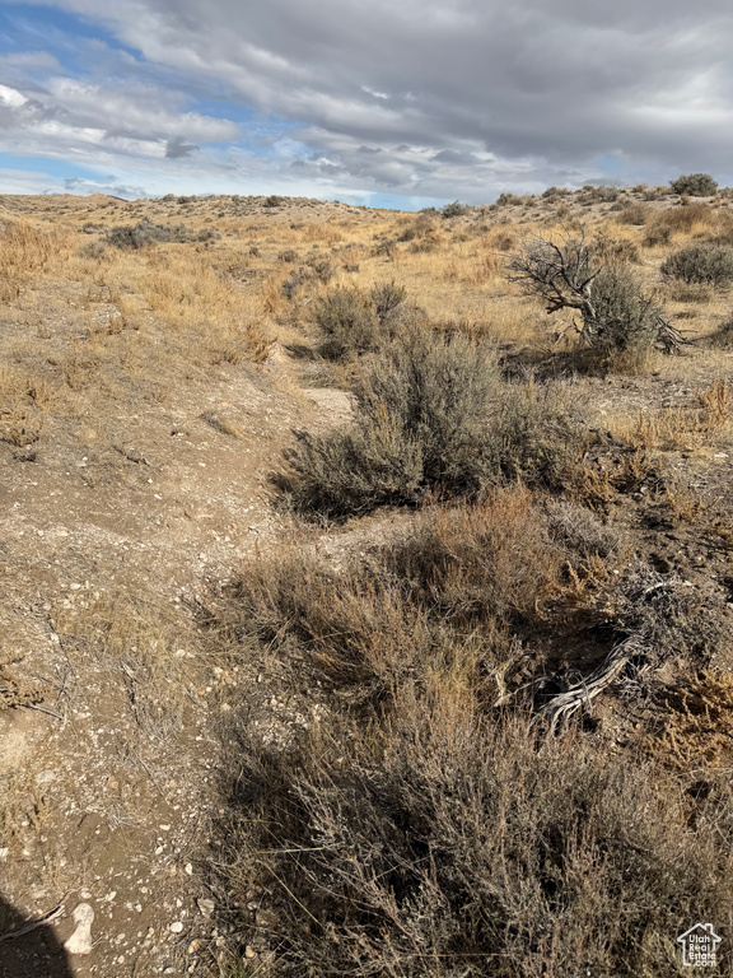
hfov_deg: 56.8
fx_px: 678
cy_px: 489
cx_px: 366
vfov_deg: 71.6
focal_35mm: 24
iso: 80
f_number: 1.78
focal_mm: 6.76
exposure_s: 1/8130
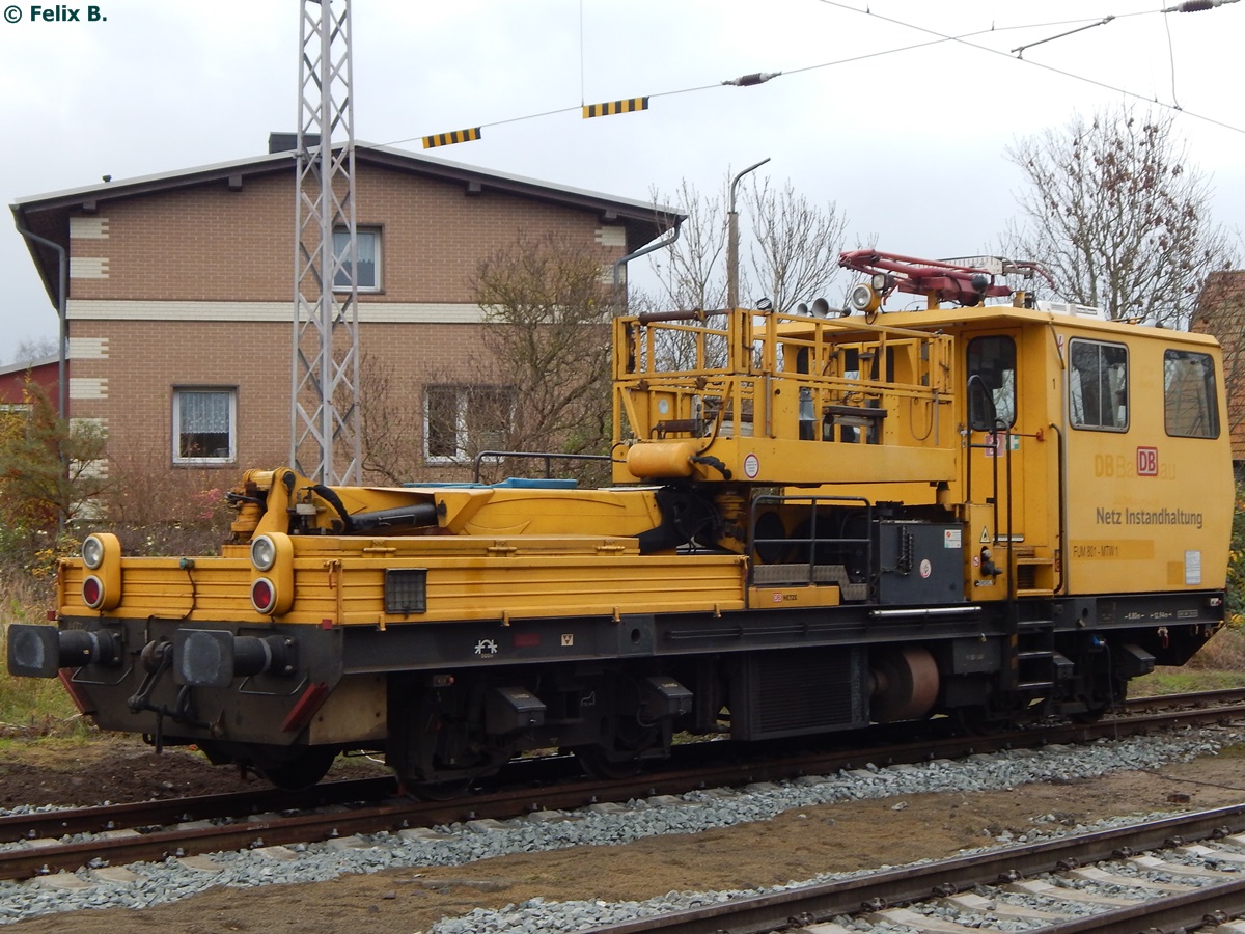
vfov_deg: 27.0
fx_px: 1942
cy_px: 467
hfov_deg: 35.5
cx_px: 622
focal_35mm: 54
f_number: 3.8
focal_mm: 9.7
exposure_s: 1/50
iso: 125
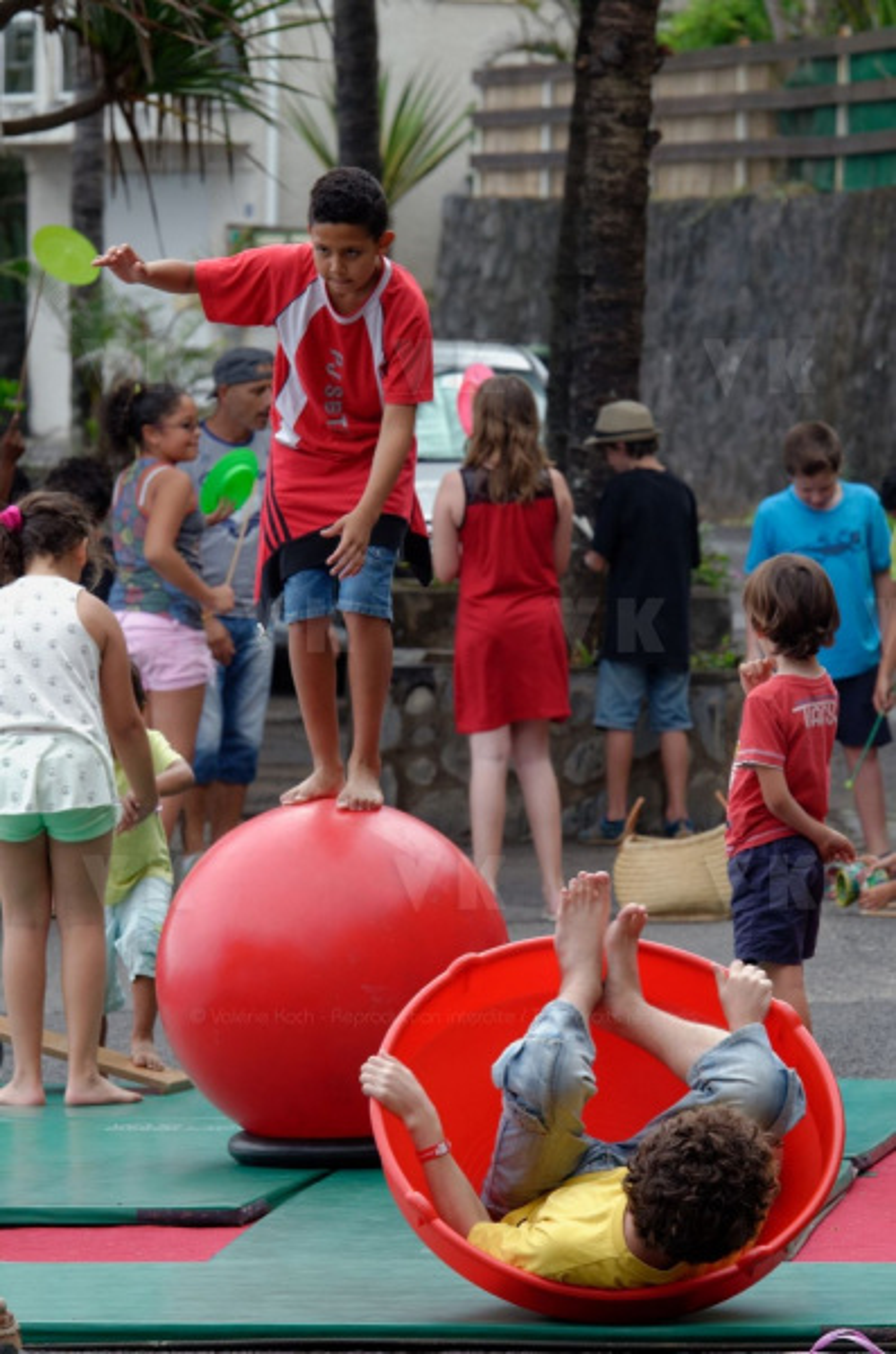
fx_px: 9006
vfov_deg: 8.6
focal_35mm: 240
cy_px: 677
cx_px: 448
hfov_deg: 5.7
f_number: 8
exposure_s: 1/160
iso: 250
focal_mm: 160
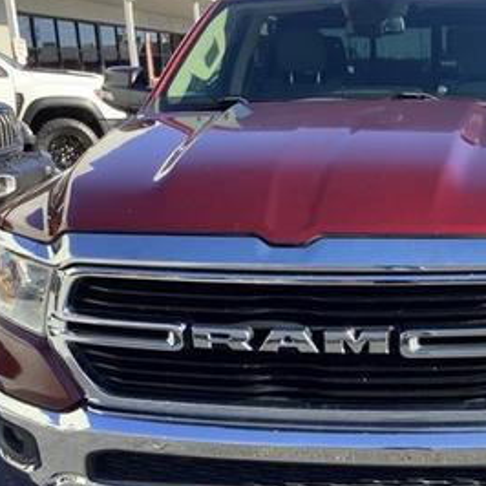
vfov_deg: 32.7
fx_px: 826
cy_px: 291
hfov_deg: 32.3
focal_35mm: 52
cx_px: 349
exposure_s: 1/331
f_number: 2.4
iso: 25
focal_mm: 3.3
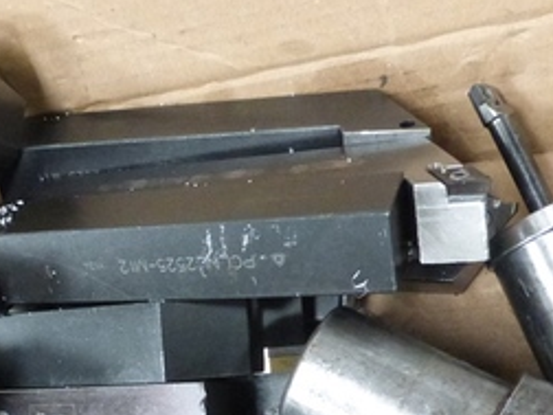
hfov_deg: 30.9
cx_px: 110
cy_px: 430
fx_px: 974
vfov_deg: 22.9
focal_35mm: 61
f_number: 3.3
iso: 800
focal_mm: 4.3
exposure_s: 1/60
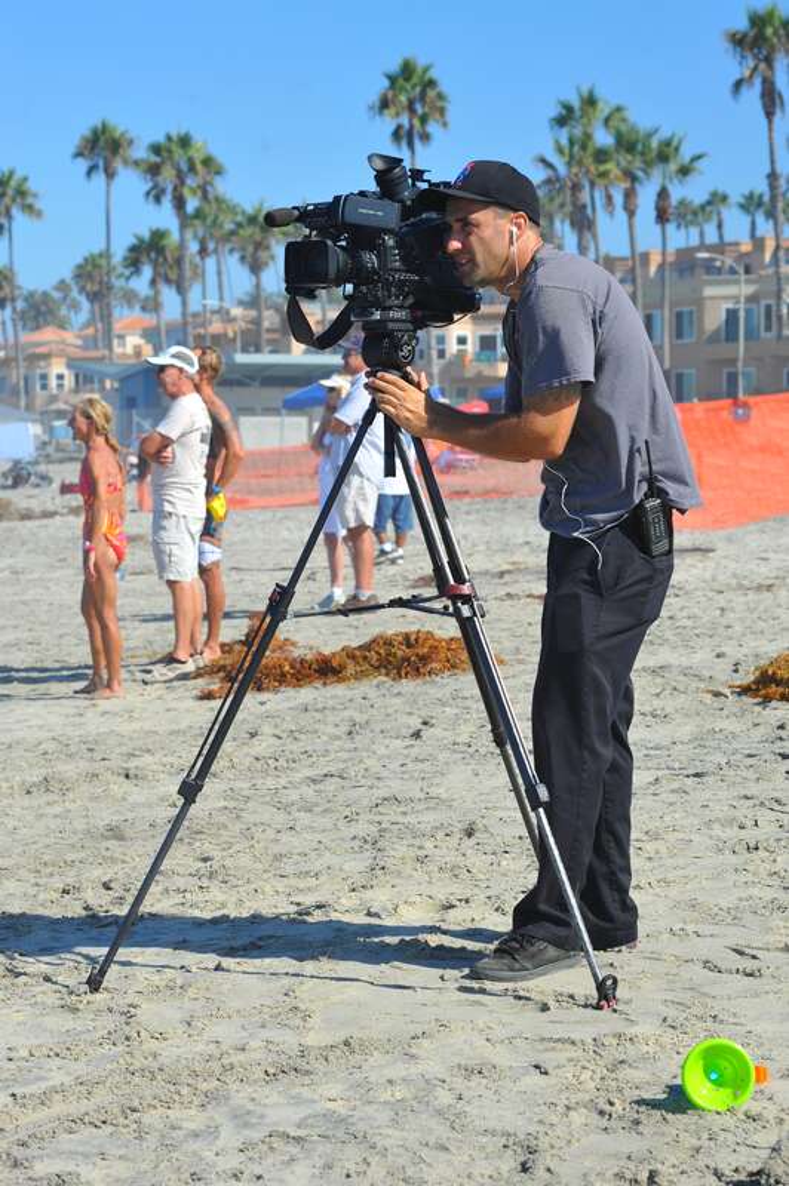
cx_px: 394
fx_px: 2799
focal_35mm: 85
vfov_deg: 23.9
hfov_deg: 16.0
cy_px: 593
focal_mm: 85
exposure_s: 1/1000
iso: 400
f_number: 8
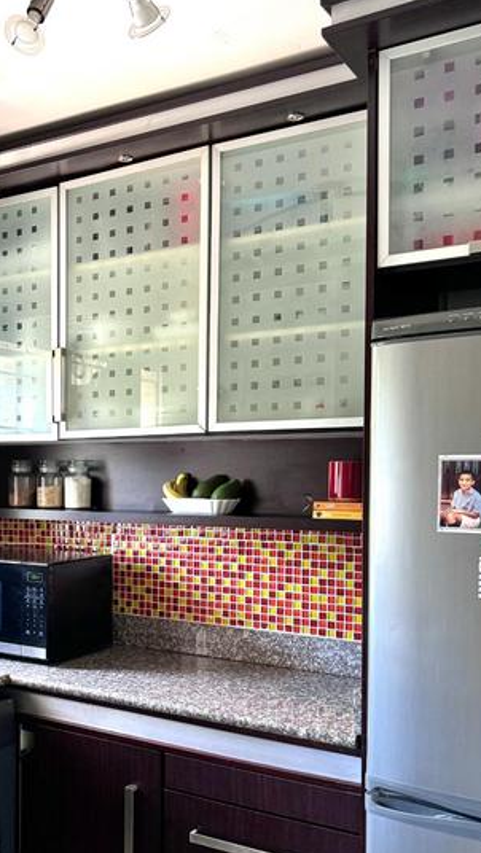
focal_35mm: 39
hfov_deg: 29.1
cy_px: 504
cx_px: 40
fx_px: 883
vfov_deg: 51.3
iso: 320
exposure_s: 1/60
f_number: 1.78
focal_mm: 6.86
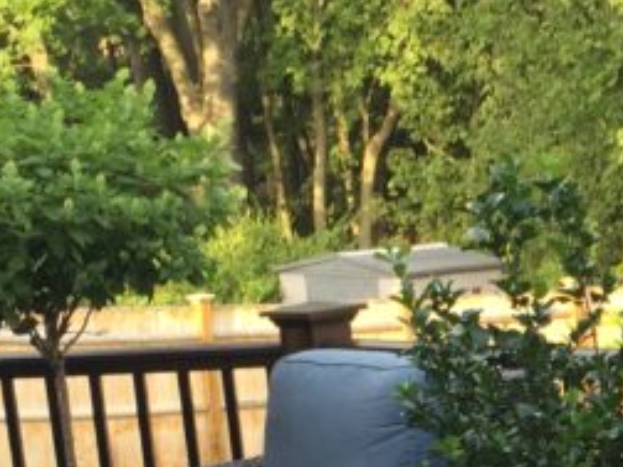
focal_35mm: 118
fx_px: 2124
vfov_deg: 12.2
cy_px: 591
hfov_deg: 15.9
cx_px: 796
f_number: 2.2
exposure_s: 1/120
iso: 40
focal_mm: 4.15
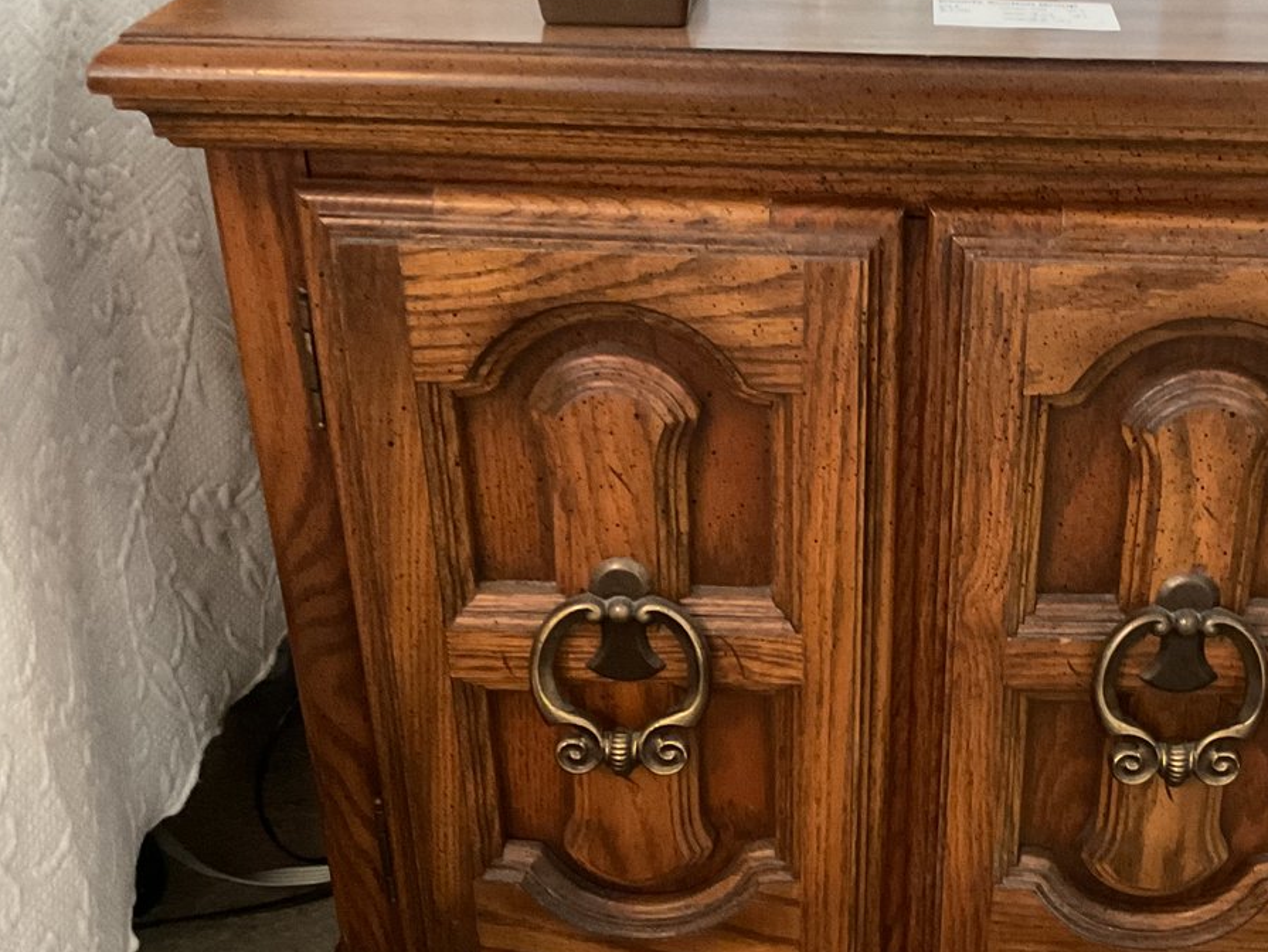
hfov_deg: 38.1
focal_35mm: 49
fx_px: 1796
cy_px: 635
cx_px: 923
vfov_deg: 29.5
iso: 500
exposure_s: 1/30
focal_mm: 3
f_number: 1.8
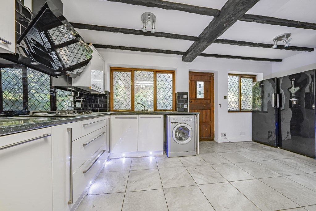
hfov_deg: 112.6
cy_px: 106
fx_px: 105
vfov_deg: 90.0
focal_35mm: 12
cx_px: 158
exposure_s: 1
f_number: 9
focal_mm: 12
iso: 320
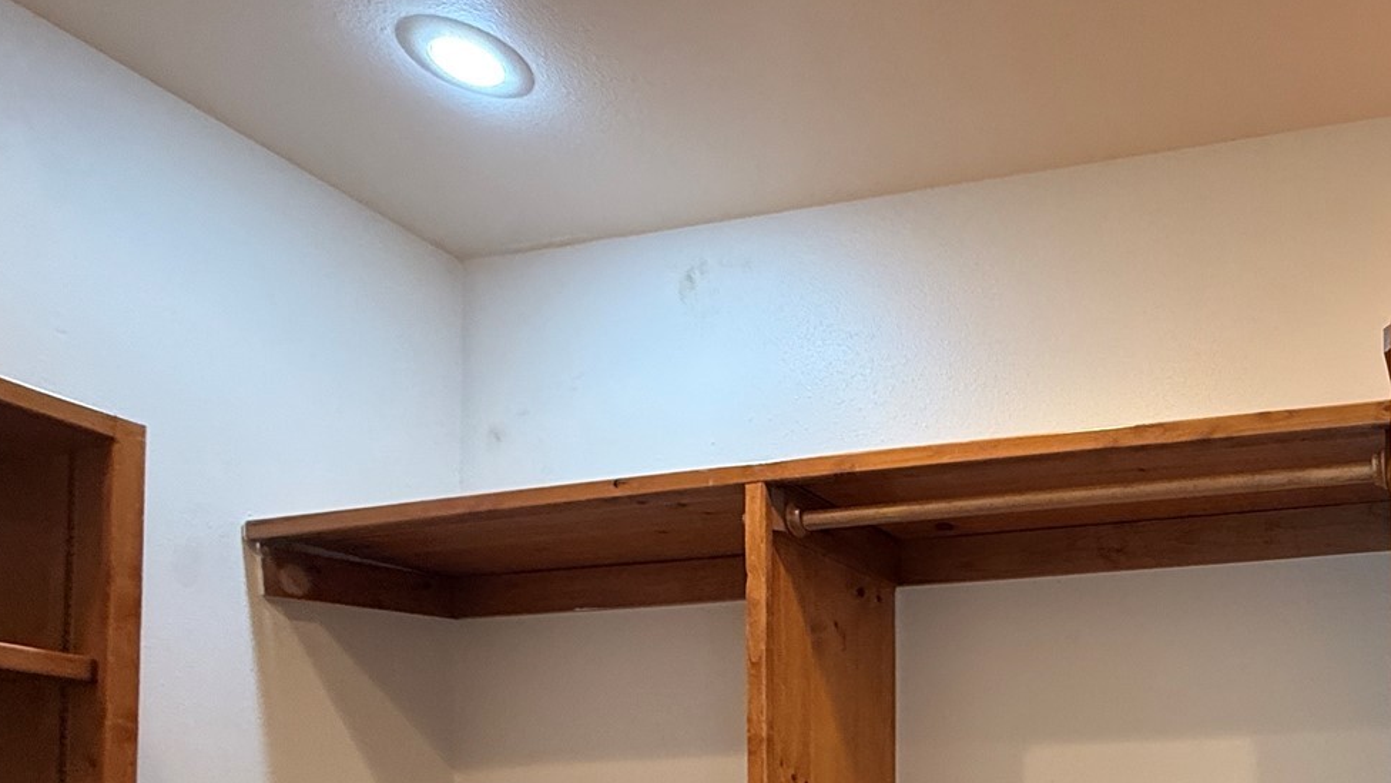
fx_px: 1107
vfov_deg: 34.0
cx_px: 1303
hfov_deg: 54.2
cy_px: 853
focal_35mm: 30
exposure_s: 1/60
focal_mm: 2.22
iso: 250
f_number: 2.2
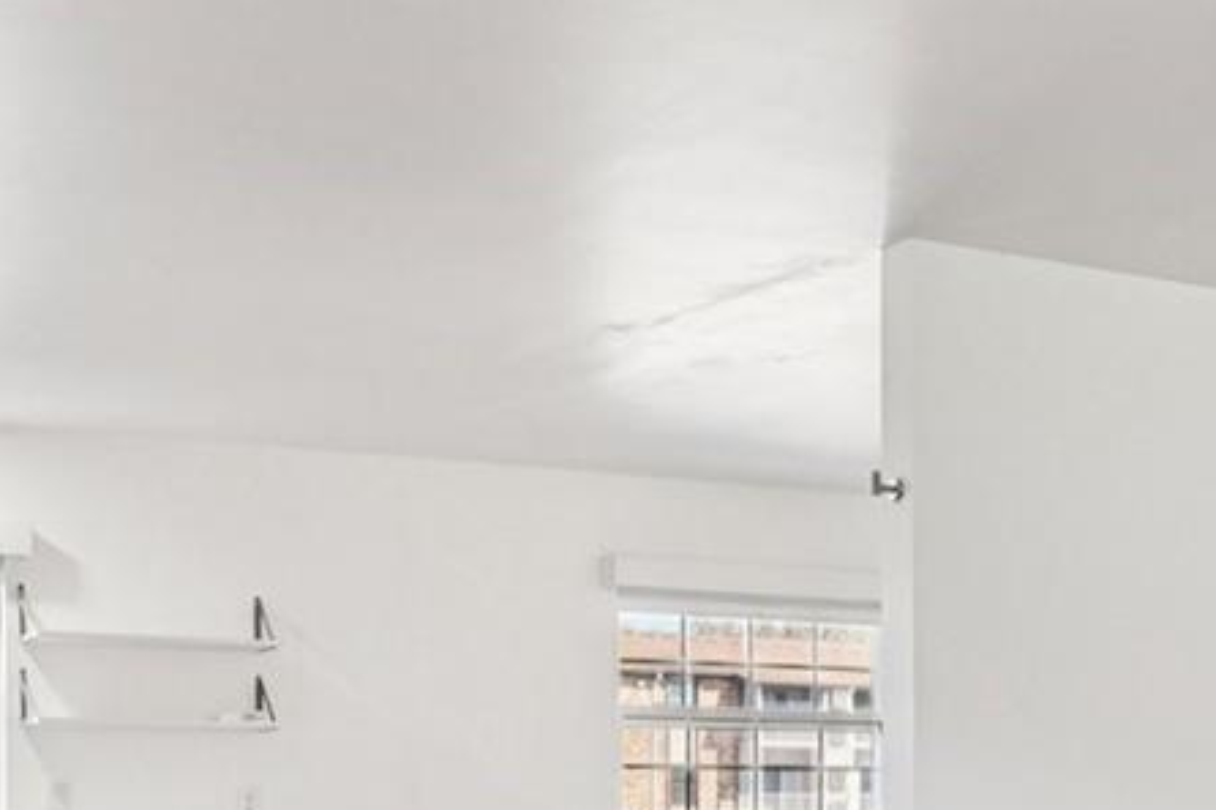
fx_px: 2060
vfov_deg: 21.1
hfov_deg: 32.9
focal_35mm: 61
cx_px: 652
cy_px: 905
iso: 400
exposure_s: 1/15
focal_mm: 17
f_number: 9
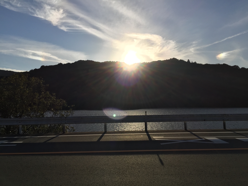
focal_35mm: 29
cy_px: 93
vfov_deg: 48.2
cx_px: 124
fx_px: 208
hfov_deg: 61.7
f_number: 2.2
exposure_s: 1/5650
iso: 32
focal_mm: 4.15
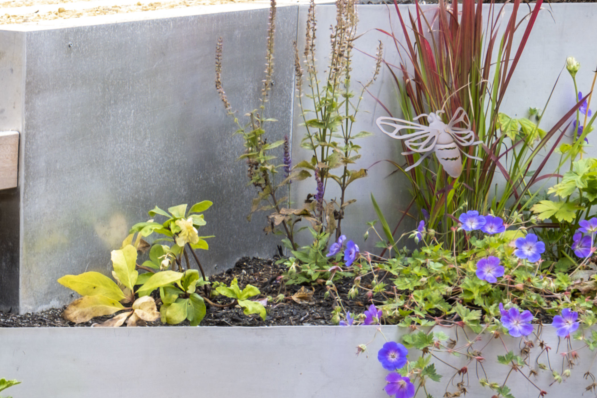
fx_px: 2172
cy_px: 477
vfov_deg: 10.3
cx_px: -210
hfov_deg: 14.9
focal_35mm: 131
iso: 400
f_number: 5
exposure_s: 1/110
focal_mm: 29.2
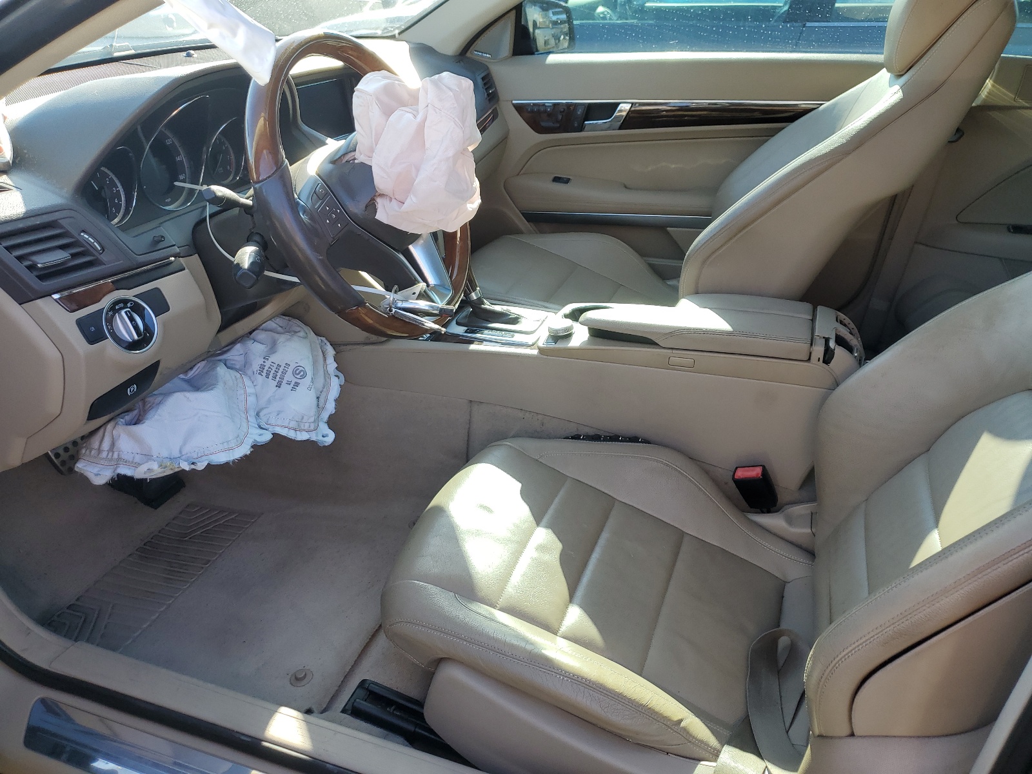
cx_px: 516
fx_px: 775
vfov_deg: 53.1
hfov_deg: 67.3
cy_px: 387
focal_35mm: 26
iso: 50
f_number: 1.5
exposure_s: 1/345
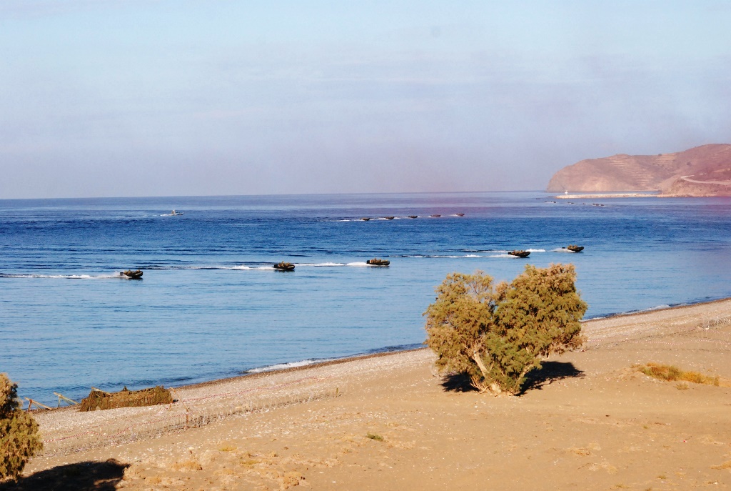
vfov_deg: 13.1
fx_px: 2136
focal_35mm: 105
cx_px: 366
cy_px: 246
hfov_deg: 19.4
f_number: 10
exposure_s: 1/1600
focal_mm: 70
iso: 1000
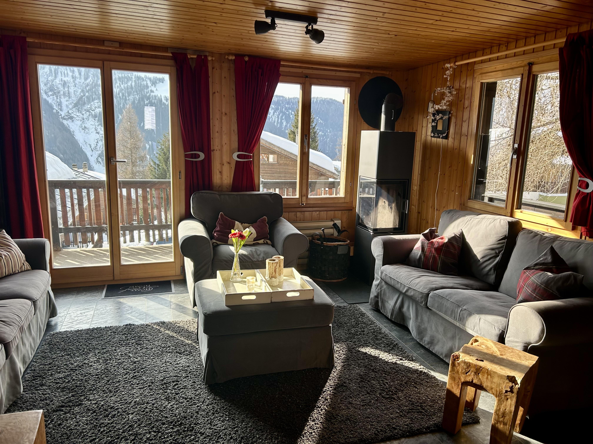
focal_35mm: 26
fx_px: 445
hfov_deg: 67.3
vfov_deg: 53.1
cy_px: 222
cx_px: 296
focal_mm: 5.7
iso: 50
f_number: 1.5
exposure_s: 1/331
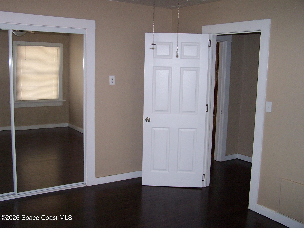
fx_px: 334
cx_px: 152
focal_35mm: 38
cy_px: 114
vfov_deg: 37.7
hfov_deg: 49.0
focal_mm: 6.3
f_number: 2.8
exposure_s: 1/60
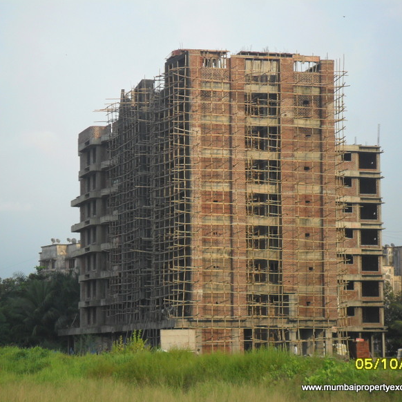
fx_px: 1682
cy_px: 201
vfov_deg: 13.6
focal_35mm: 128
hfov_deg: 13.6
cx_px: 193
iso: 100
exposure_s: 1/350
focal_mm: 19.6
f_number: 5
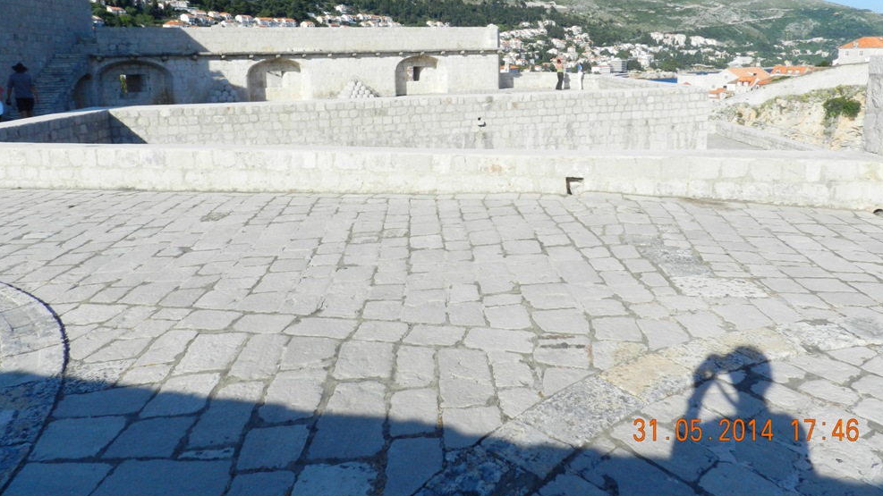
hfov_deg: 71.9
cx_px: 456
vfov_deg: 43.6
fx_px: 609
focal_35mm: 26
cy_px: 158
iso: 160
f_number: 4.5
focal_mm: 4
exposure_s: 1/1000
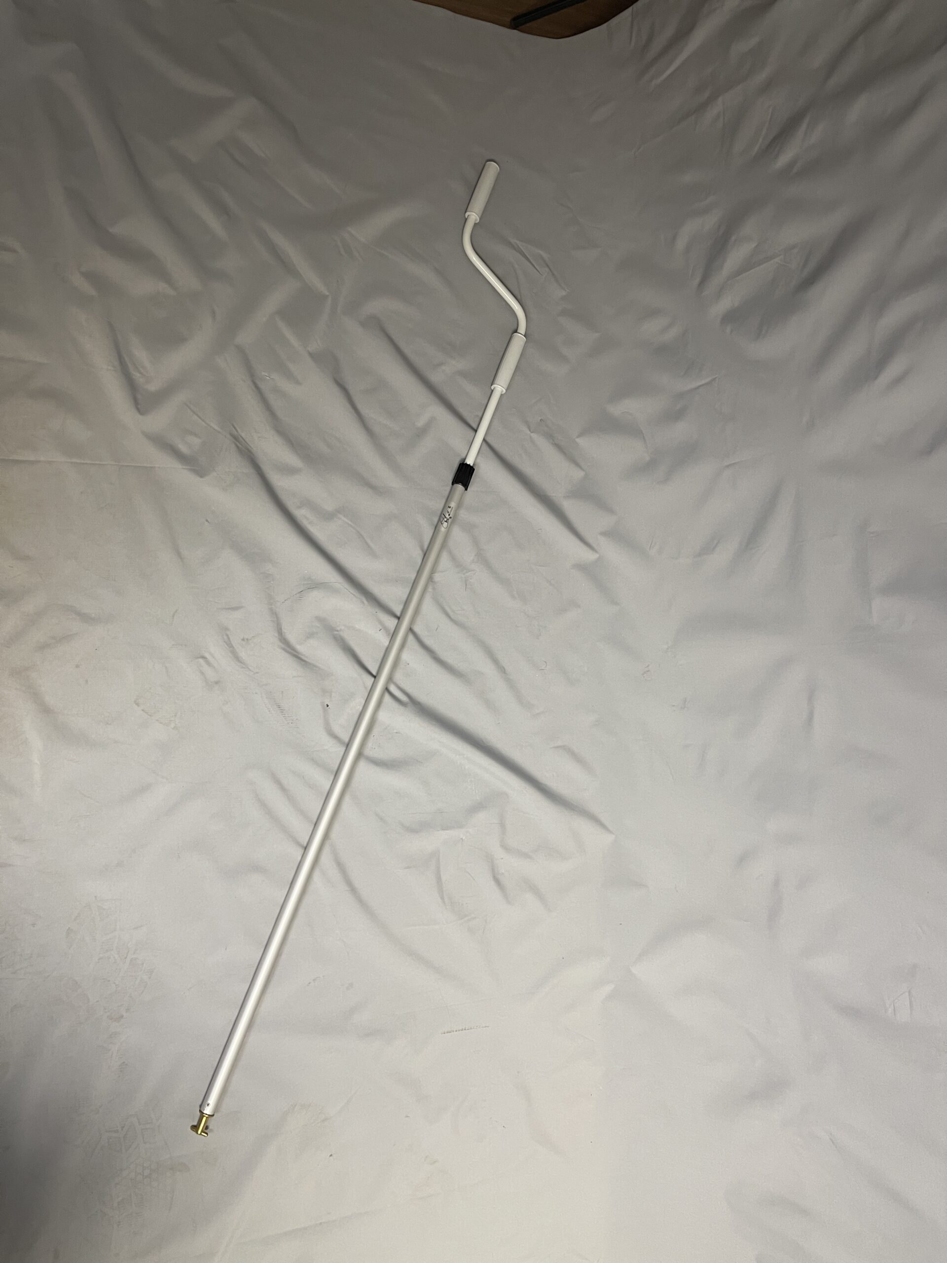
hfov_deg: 53.1
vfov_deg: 67.3
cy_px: 632
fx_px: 948
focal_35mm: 26
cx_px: 474
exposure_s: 1/50
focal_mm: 5.1
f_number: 1.6
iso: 100
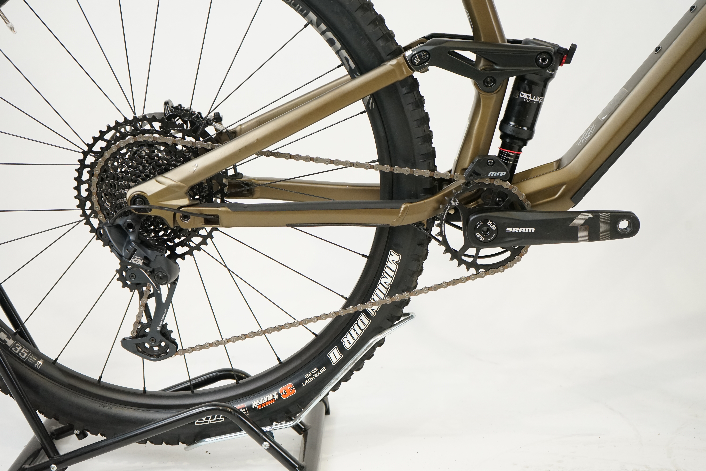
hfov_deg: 38.2
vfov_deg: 26.0
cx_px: 353
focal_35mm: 52
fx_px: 1020
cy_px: 236
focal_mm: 52
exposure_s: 1/200
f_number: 5.6
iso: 2500
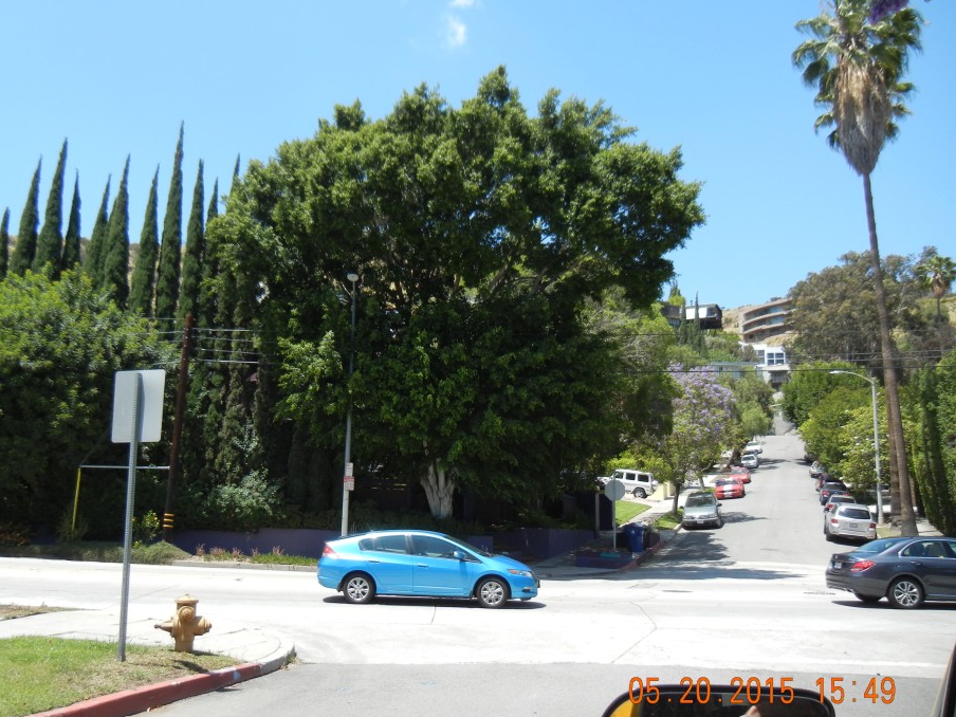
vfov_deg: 41.8
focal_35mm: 34
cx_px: 420
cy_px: 369
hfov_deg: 53.8
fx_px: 939
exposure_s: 1/730
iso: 160
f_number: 3.5
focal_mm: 5.4
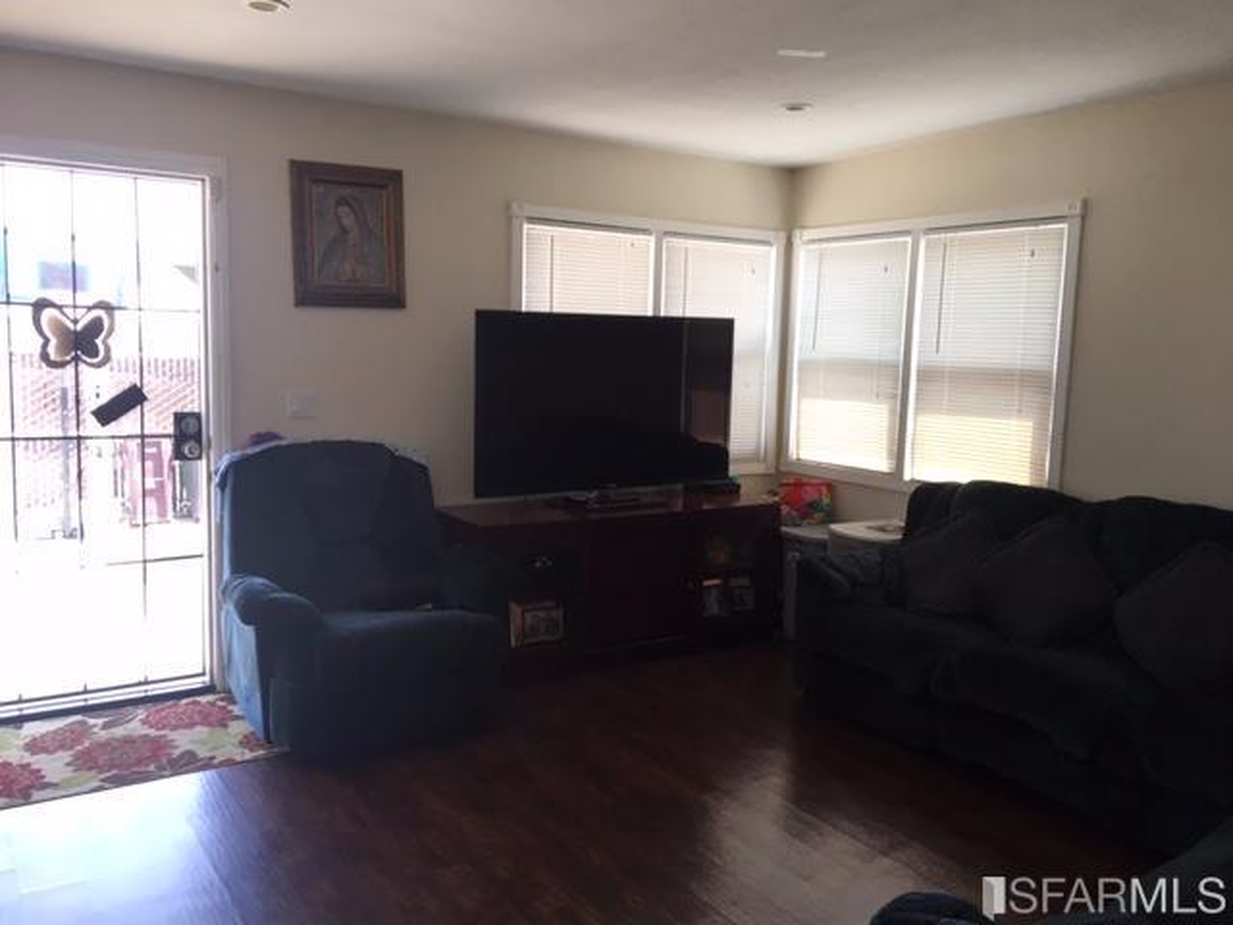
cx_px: 616
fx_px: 1033
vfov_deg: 48.2
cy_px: 462
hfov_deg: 61.7
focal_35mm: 29
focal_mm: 4.15
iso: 25
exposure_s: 1/30
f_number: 2.2
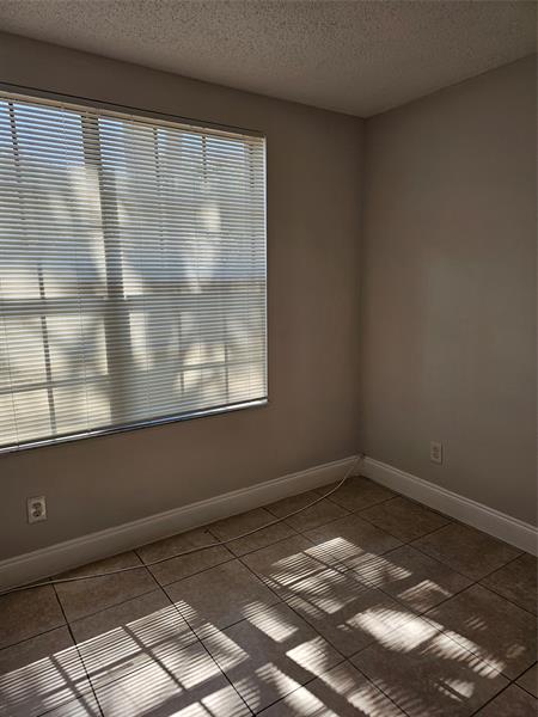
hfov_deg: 58.9
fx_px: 477
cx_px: 269
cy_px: 358
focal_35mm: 23
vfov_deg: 73.9
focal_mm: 6.3
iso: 20
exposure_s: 1/120
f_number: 1.7
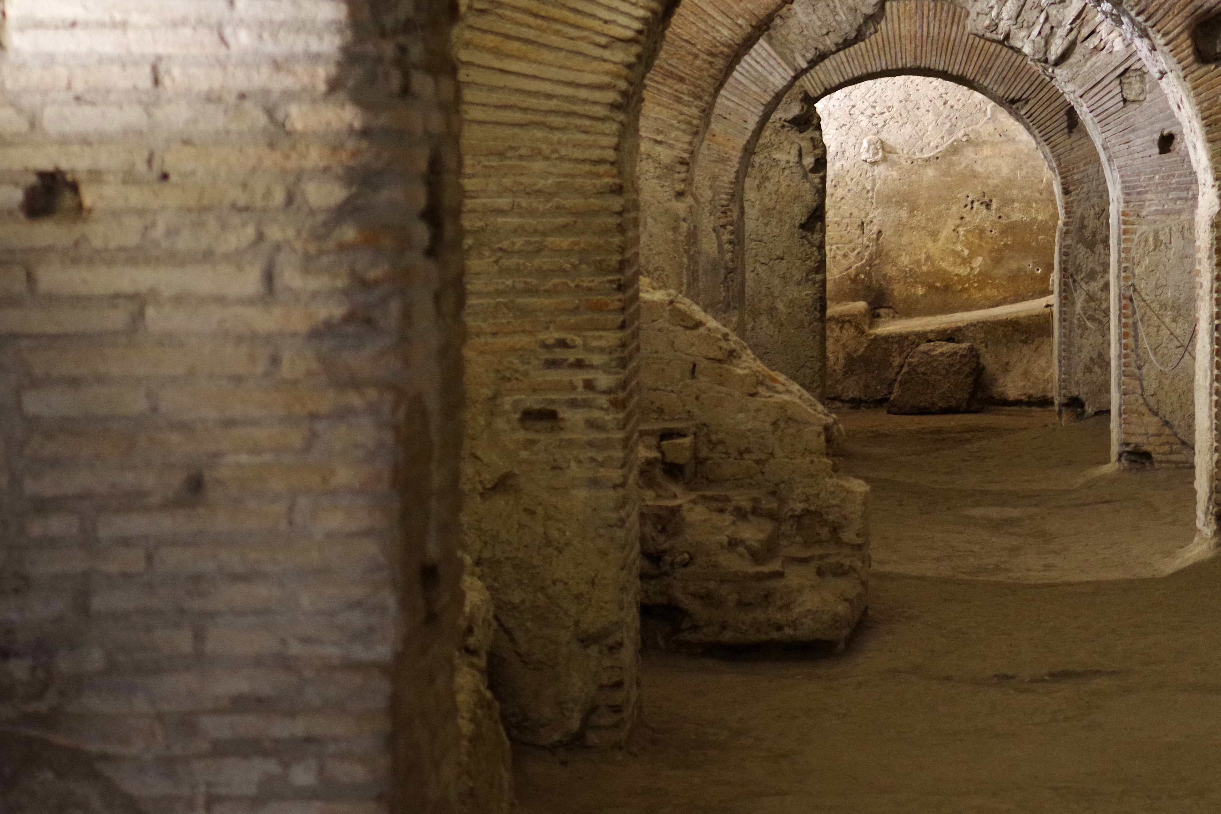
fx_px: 2713
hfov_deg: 25.1
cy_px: 217
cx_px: 878
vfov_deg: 17.0
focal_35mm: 80
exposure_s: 1/40
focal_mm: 35
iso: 1600
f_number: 2.4
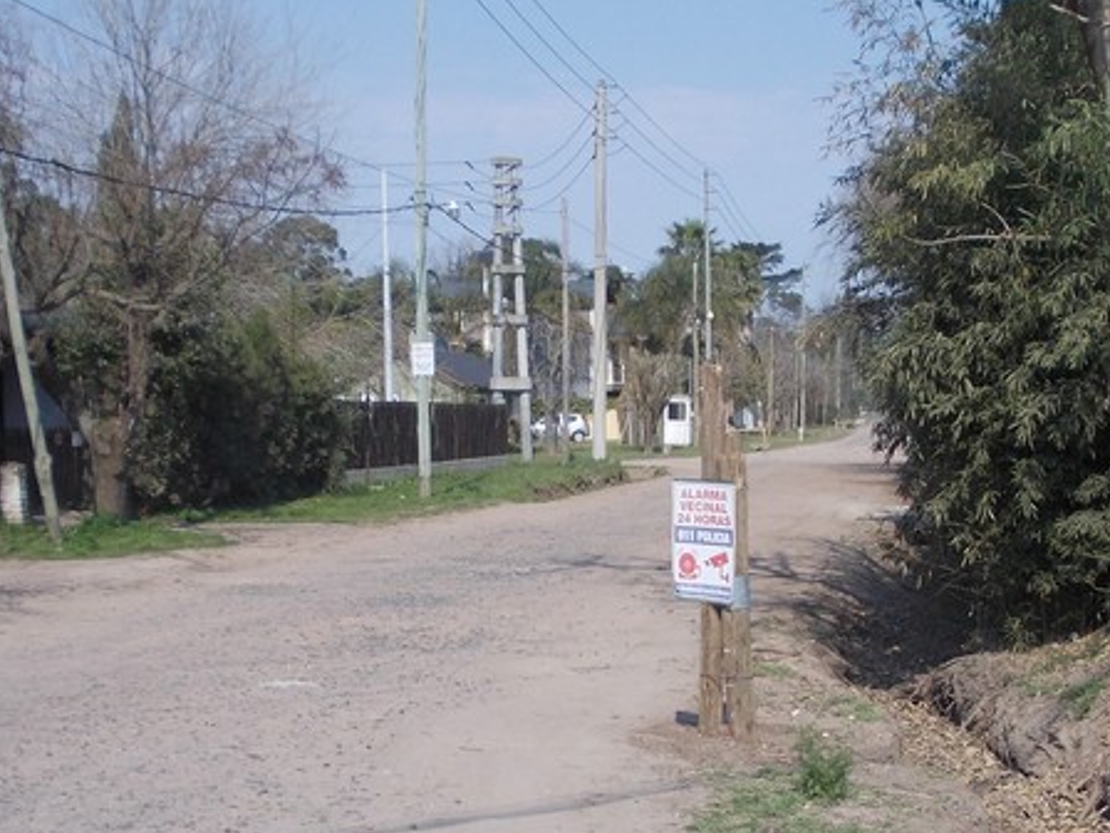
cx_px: 612
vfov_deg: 22.5
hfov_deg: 29.8
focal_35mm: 65
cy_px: 573
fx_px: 2084
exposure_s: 1/320
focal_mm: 5.3
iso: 80
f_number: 6.2
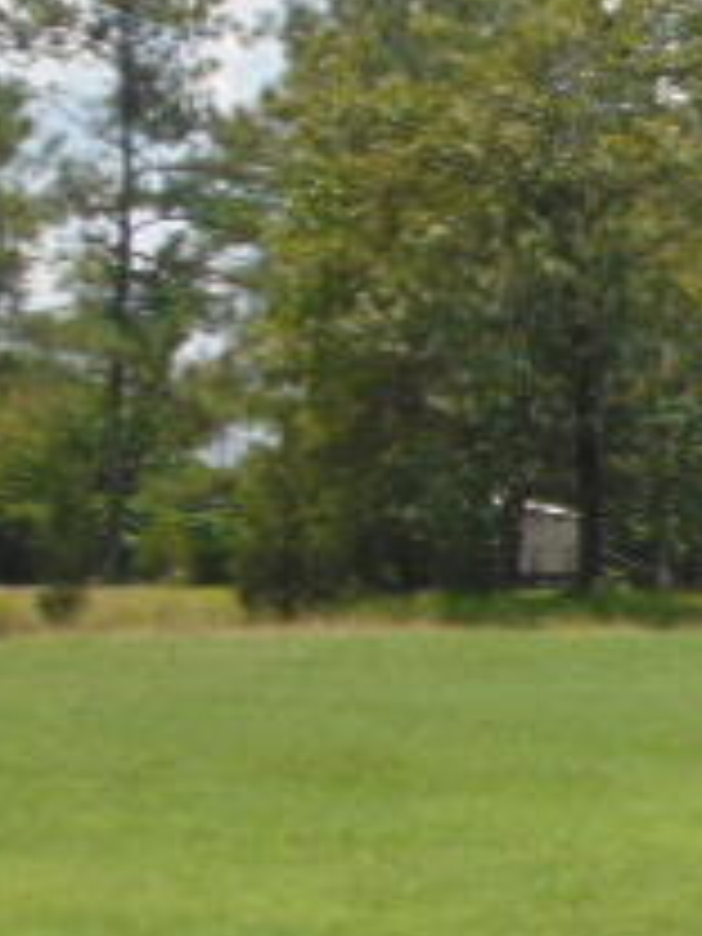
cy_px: 504
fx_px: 5002
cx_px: 1400
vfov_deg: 10.7
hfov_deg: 7.7
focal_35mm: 185
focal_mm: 10.8
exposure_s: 1/1000
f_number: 3.6
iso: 80
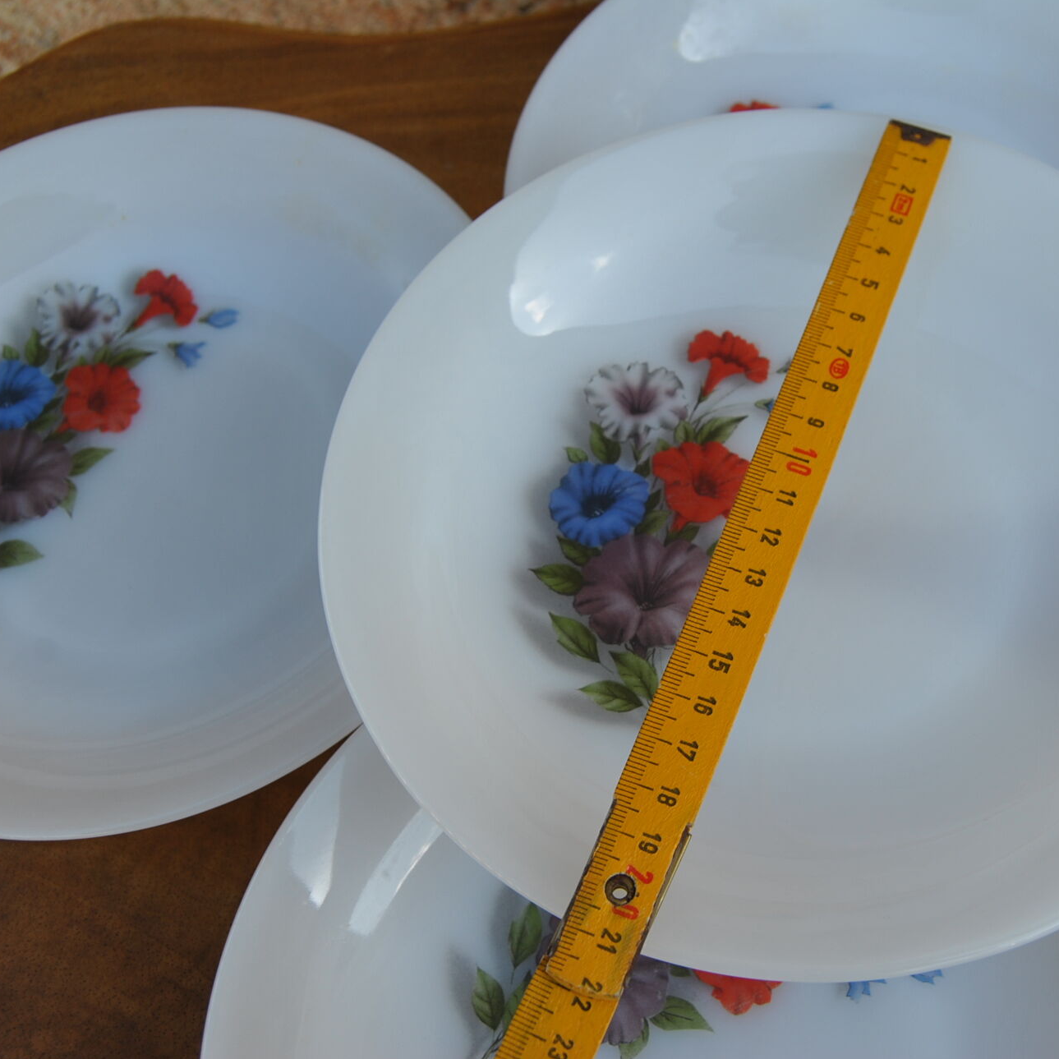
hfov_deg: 36.5
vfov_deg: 36.8
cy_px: 529
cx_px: 679
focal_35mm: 46
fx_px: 1592
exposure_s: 1/160
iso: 100
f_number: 6.3
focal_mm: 24
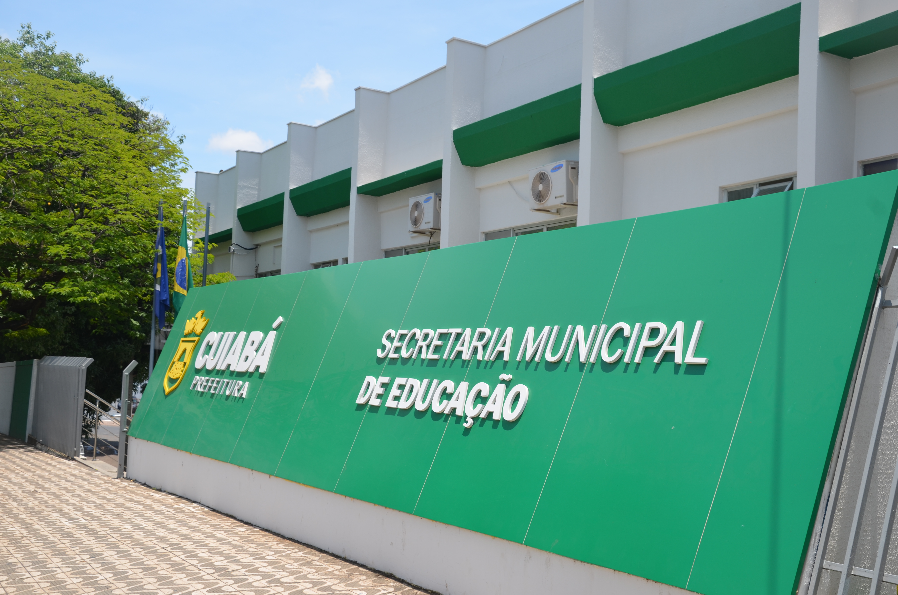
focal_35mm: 38
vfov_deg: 35.3
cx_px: 449
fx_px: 933
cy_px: 298
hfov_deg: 51.4
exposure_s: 1/320
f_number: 9
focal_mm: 25
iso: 100
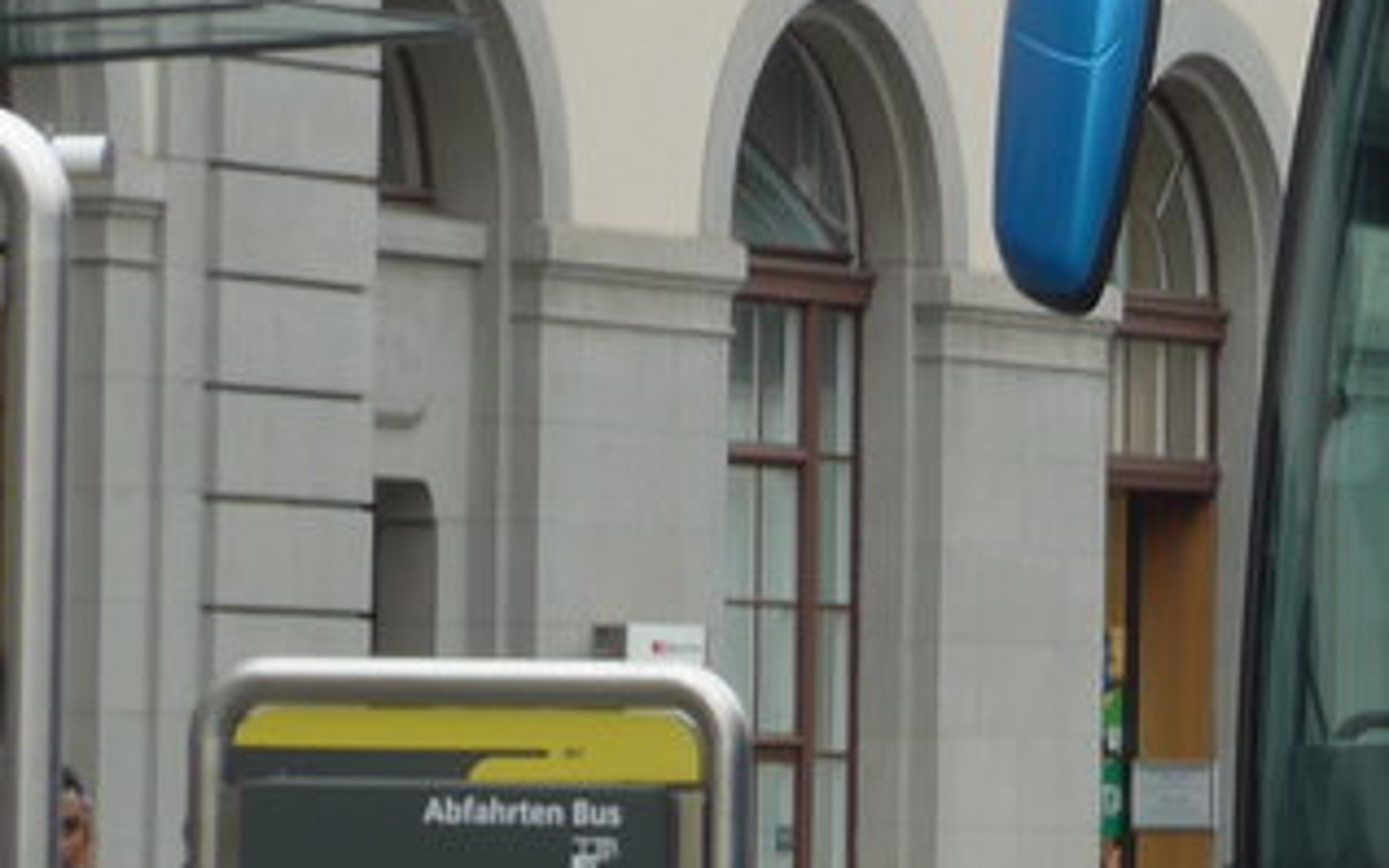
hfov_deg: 6.0
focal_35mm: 345
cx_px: 2384
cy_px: 579
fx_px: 13058
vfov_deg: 3.8
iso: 100
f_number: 4.5
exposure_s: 1/80
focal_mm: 17
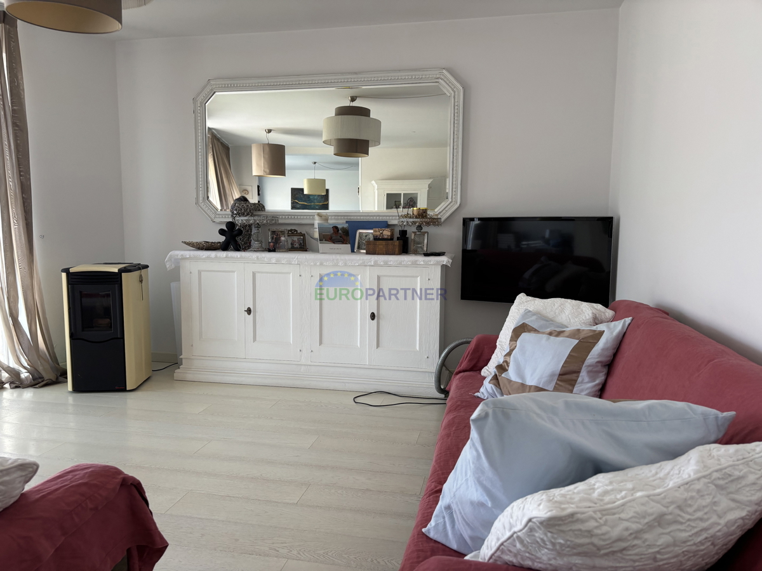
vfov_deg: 53.1
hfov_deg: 67.3
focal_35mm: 26
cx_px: 381
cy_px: 286
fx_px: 572
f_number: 1.6
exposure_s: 1/121
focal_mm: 5.96
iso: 64
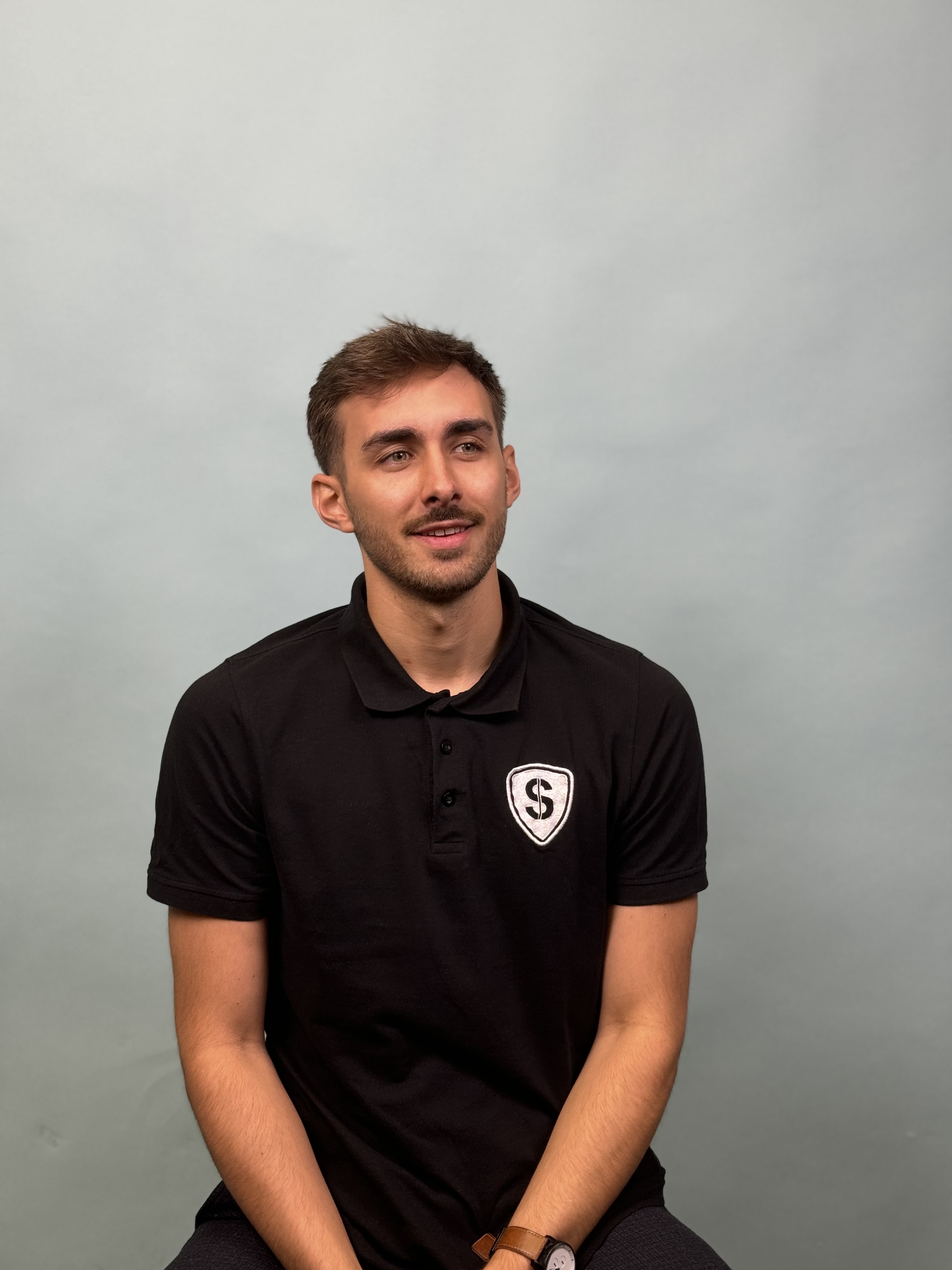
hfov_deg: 30.3
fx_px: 1760
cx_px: 476
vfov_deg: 39.7
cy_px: 635
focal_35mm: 48
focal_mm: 6.76
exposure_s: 1/50
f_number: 1.78
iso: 64
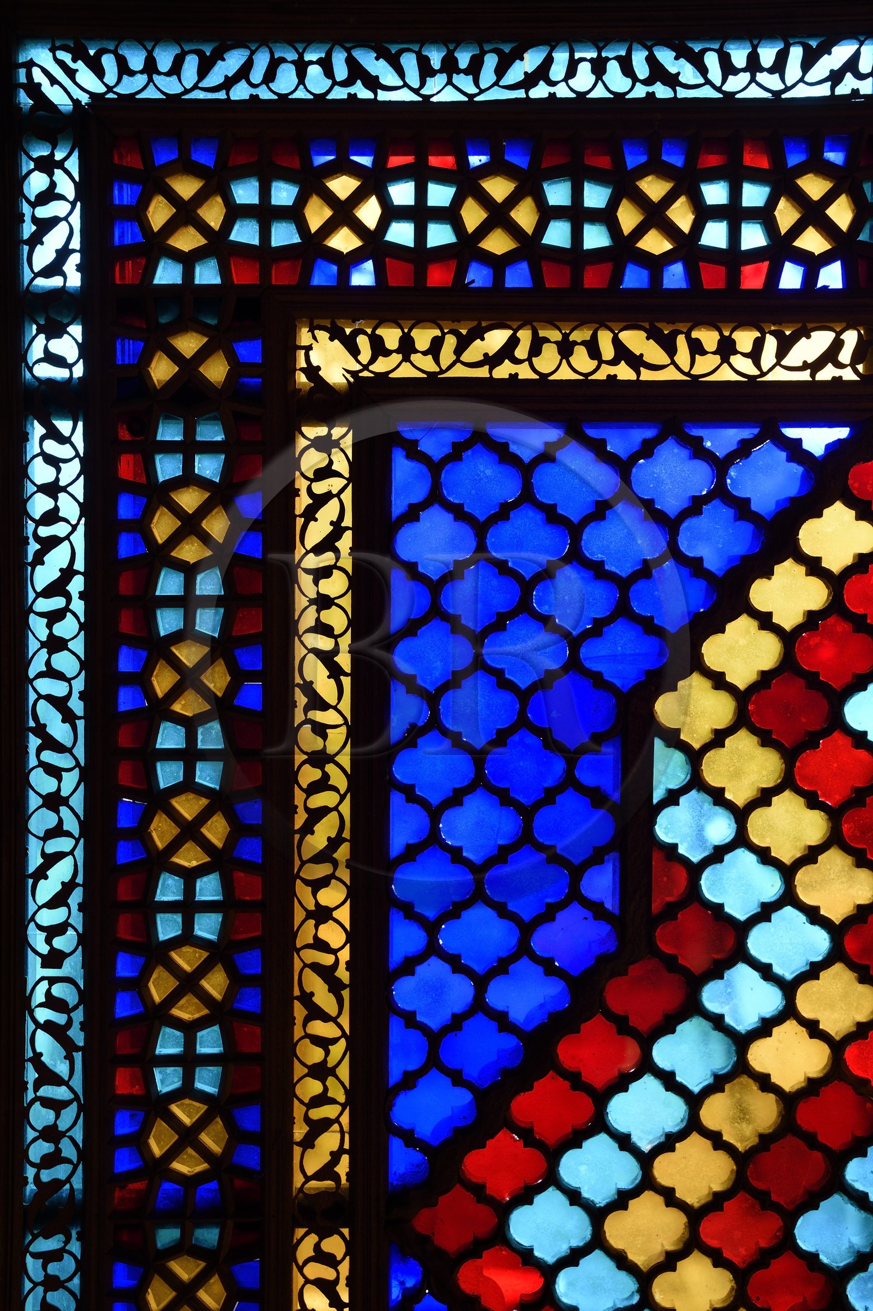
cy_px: 656
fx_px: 1893
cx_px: 436
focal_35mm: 52
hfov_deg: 26.0
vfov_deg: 38.2
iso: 800
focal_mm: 52
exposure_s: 1/25
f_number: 5.6
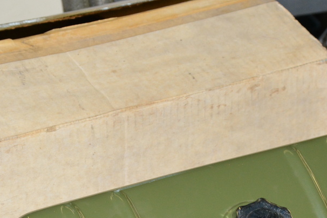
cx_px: 151
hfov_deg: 12.8
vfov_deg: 8.5
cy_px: 247
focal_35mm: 160
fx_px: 1453
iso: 800
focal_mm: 38
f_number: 7.1
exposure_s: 1/60
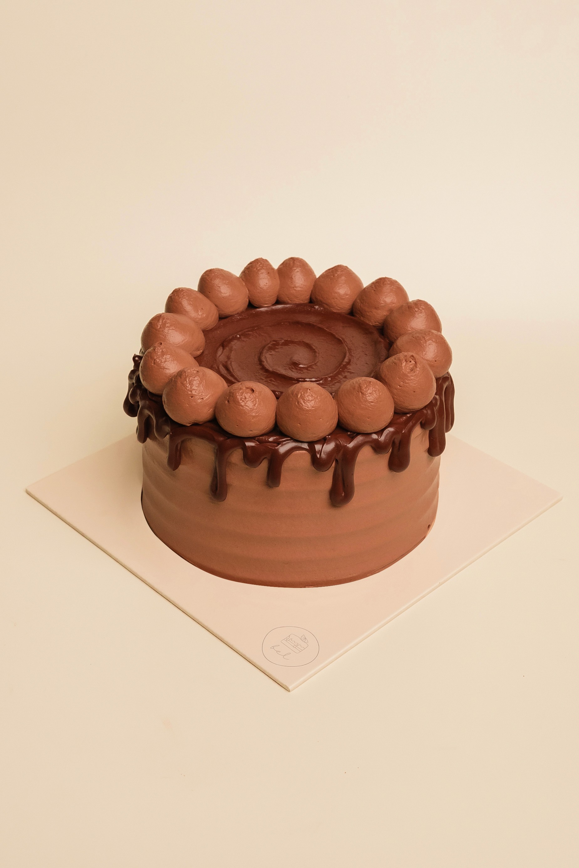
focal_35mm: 52
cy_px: 434
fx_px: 1253
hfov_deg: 26.0
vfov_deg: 38.2
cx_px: 290
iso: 800
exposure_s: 1/125
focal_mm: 35
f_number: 8
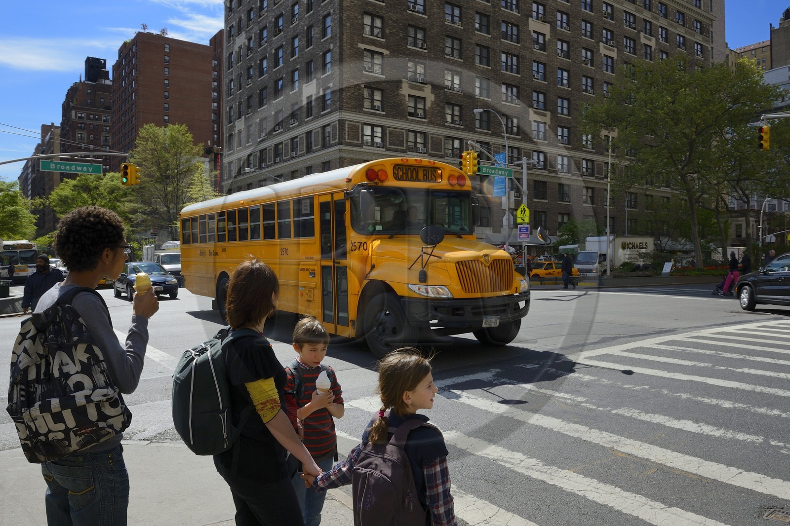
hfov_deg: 73.8
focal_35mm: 24
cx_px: 395
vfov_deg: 53.1
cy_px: 263
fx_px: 527
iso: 400
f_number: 13
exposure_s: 1/320
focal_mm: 24
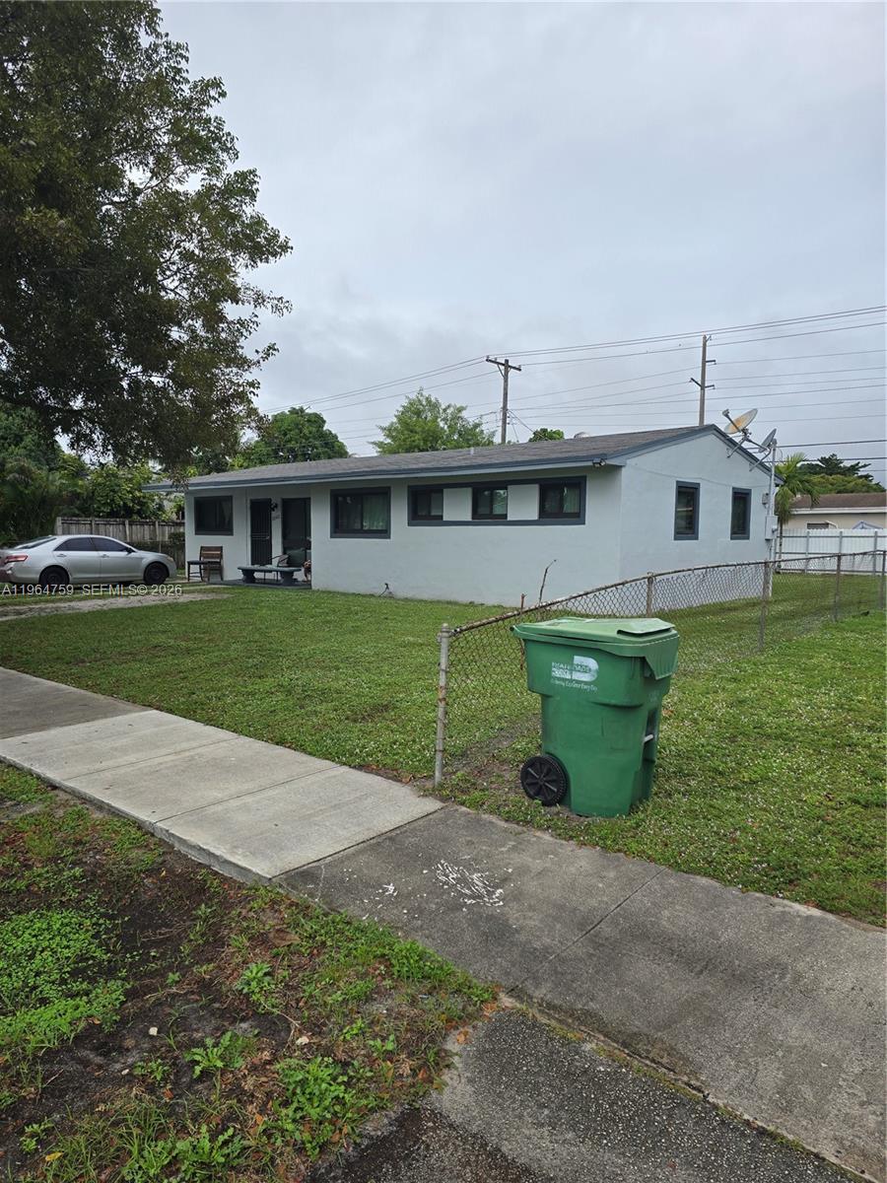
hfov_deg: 58.9
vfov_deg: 73.9
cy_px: 592
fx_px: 786
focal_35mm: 23
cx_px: 444
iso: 12
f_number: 1.7
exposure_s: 1/339
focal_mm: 6.3
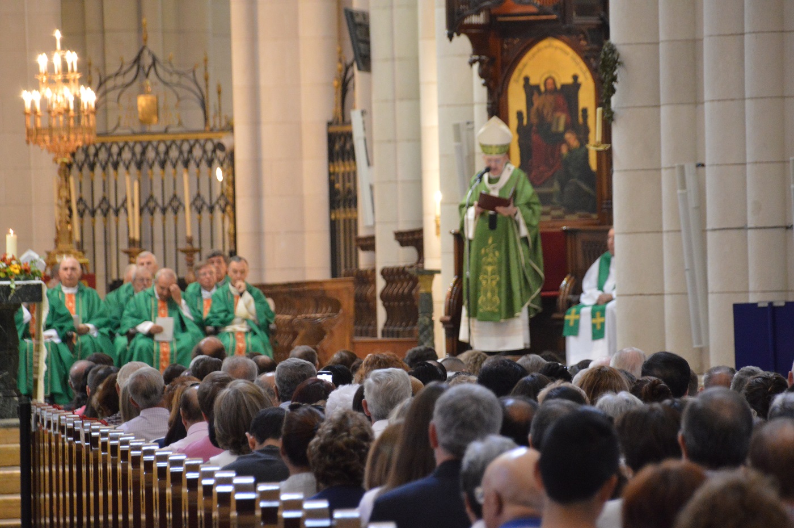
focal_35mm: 315
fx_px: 6939
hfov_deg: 6.5
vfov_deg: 4.4
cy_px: 264
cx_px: 397
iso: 3200
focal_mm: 210
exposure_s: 1/25
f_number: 6.3
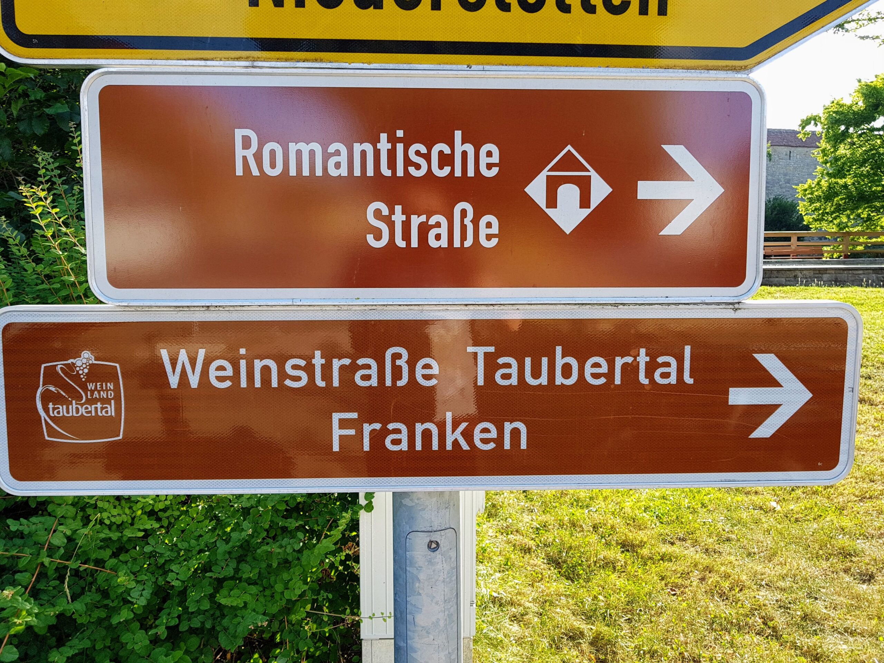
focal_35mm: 26
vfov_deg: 53.1
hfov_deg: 67.3
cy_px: 332
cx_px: 442
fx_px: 664
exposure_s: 1/258
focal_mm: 4.2
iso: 40
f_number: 1.7
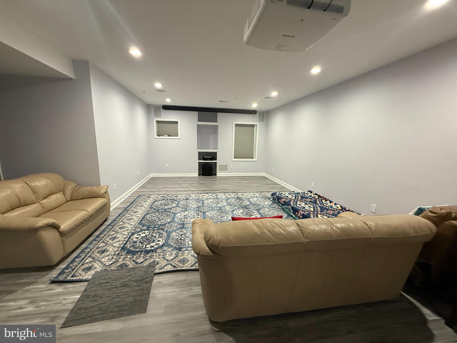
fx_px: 185
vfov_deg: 85.7
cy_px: 172
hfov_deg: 102.1
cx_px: 228
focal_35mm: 14
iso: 320
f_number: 2.2
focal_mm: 2.22
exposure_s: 1/60
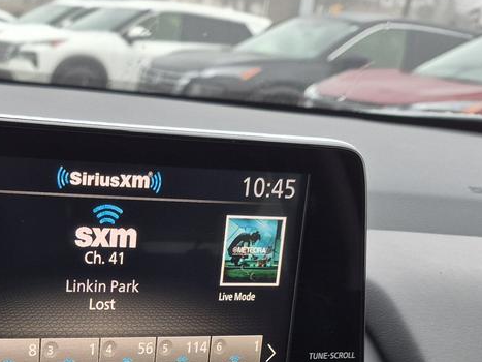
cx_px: 40
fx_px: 877
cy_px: 399
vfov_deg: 22.0
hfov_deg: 29.4
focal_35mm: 63
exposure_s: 1/120
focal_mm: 5.4
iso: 50
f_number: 1.8
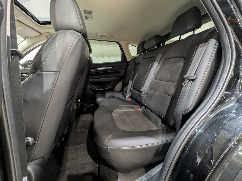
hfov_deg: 102.1
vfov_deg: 85.7
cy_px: 90
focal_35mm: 14
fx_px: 98
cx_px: 121
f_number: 2.2
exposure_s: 1/25
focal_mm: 1.83
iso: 194
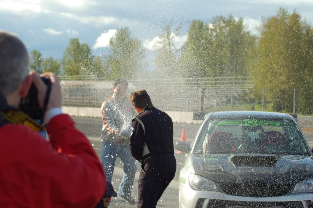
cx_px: 163
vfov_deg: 12.1
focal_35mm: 113
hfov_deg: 18.1
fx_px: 982
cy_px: 110
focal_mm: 70
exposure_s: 1/500
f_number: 5.6
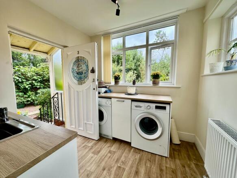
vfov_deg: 85.7
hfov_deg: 102.1
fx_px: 96
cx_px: 118
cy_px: 89
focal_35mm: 14
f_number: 2.2
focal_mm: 2.22
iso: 40
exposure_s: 1/131
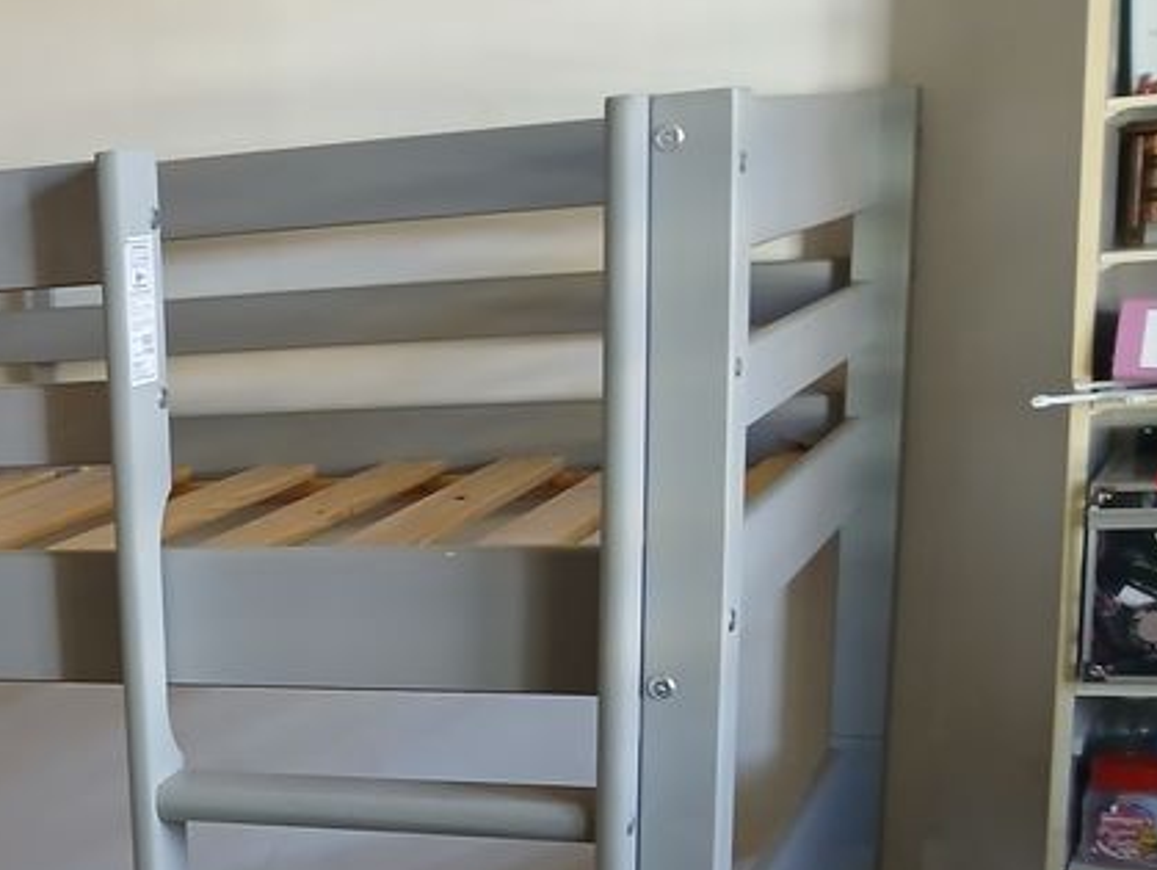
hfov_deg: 28.5
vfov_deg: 22.3
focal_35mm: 62
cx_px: -99
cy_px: 969
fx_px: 2074
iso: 250
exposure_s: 1/25
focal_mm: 3.98
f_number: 1.8
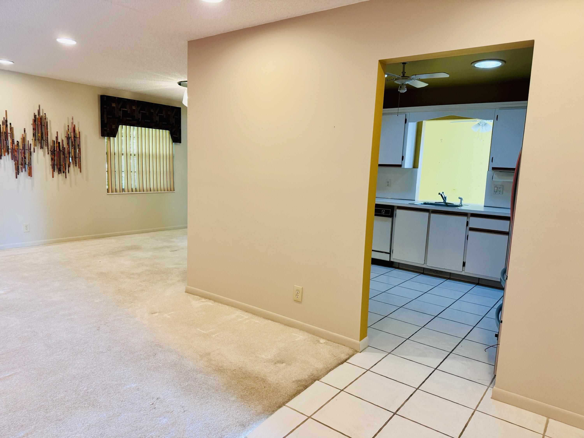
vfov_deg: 56.8
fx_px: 405
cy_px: 219
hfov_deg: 71.6
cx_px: 292
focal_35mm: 24
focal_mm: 6.86
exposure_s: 1/60
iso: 160
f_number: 1.78
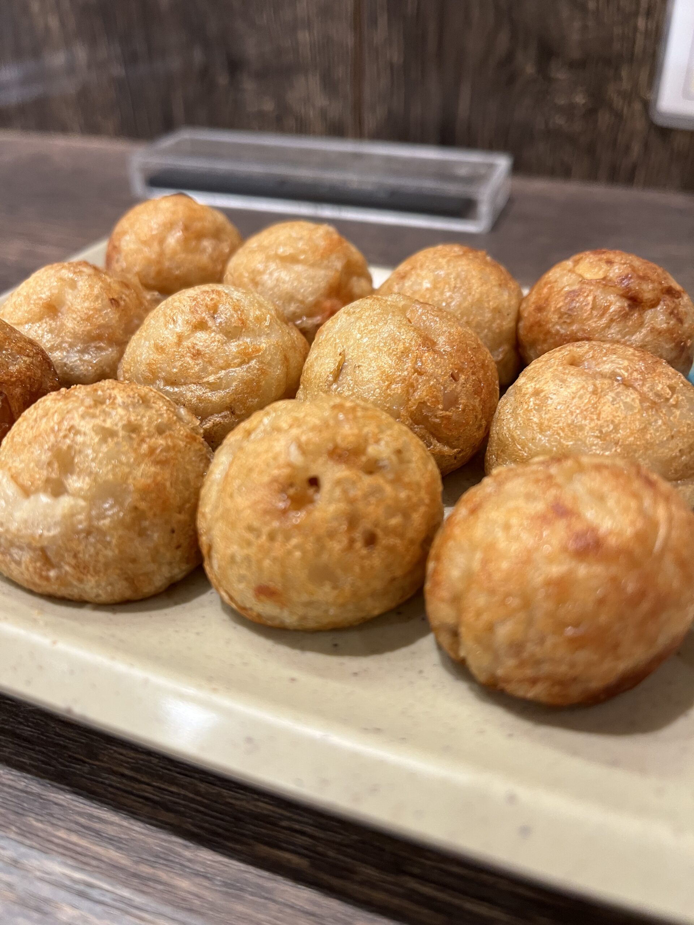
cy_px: 462
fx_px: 695
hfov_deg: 53.1
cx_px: 347
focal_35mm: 26
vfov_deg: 67.3
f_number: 1.6
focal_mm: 5.1
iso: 125
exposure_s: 1/60
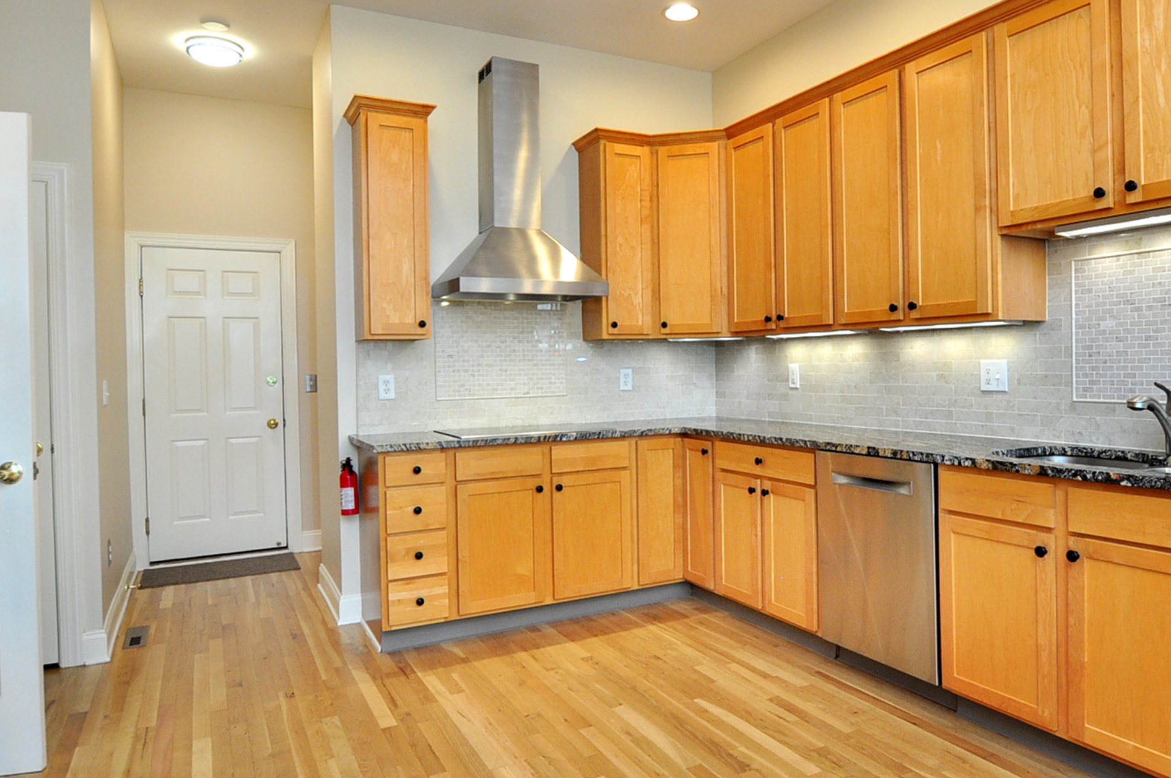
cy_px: 361
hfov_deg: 75.7
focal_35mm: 23
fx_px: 747
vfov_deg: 54.9
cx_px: 668
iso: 500
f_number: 4
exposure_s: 1/80
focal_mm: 10
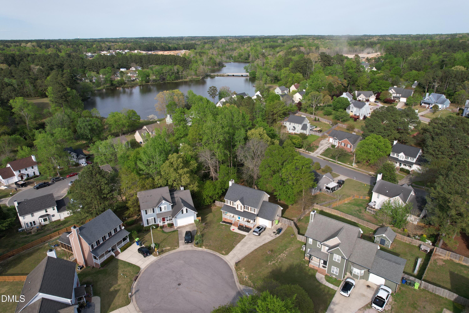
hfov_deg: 78.6
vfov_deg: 57.2
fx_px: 287
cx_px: 234
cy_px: 156
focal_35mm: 22
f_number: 2.8
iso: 100
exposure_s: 1/1250
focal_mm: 8.38
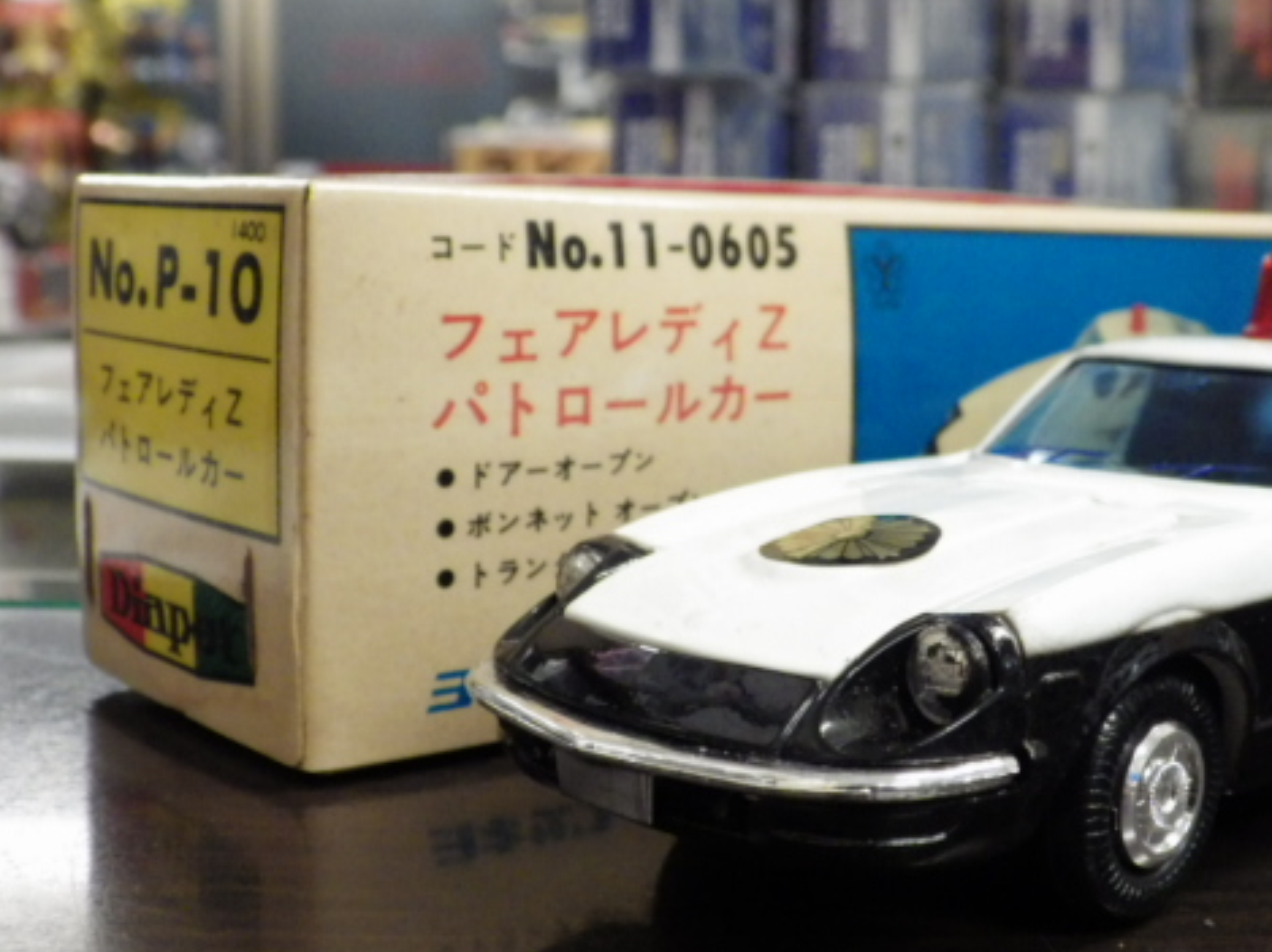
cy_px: 469
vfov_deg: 26.1
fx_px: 2056
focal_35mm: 56
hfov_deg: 34.0
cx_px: 857
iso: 800
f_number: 3.6
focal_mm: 7.4
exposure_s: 1/50
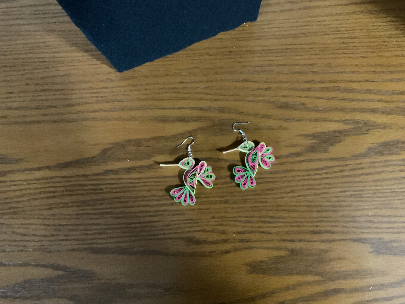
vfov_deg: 48.2
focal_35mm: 29
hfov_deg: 61.7
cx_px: 202
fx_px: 339
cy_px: 152
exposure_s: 1/20
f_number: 1.8
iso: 500
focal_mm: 3
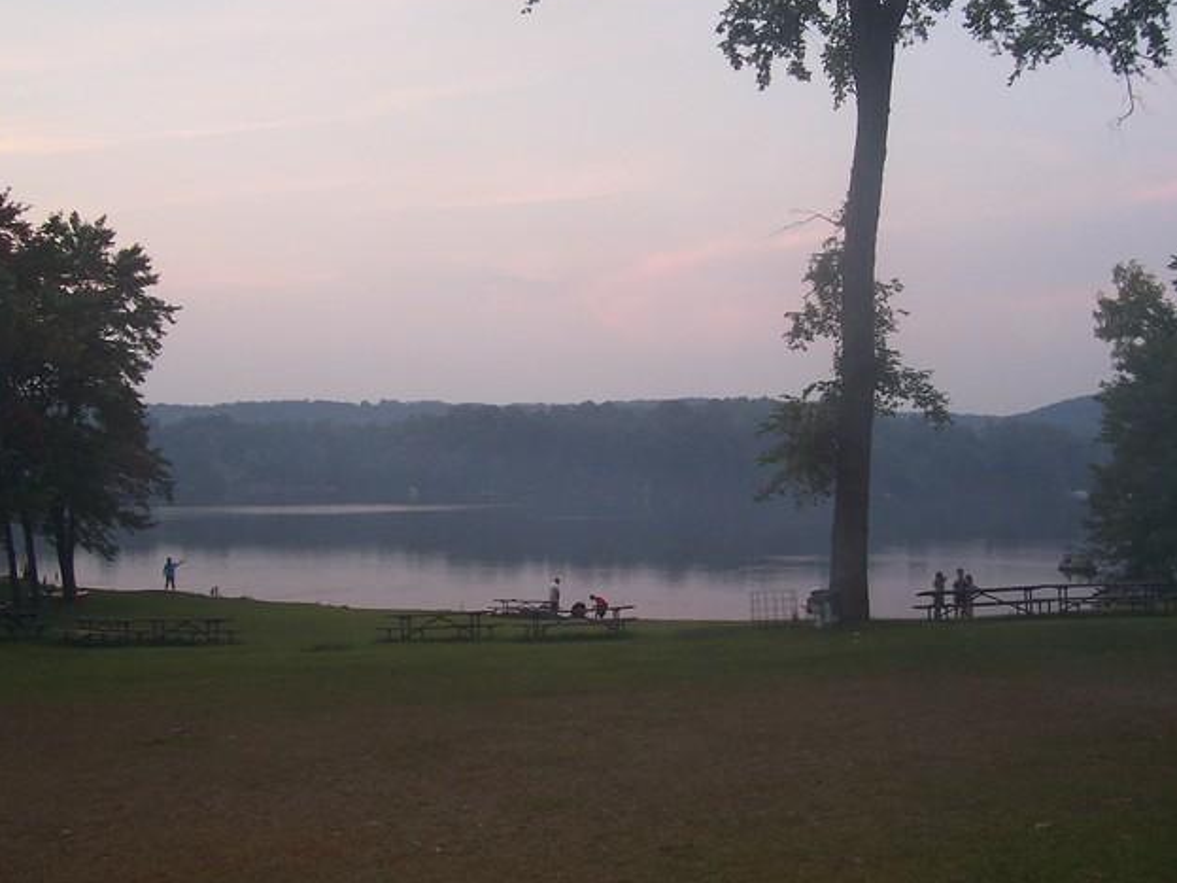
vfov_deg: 37.7
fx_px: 1292
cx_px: 588
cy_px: 433
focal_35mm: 38
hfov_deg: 49.0
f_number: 2.8
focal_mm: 5.6
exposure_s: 1/60
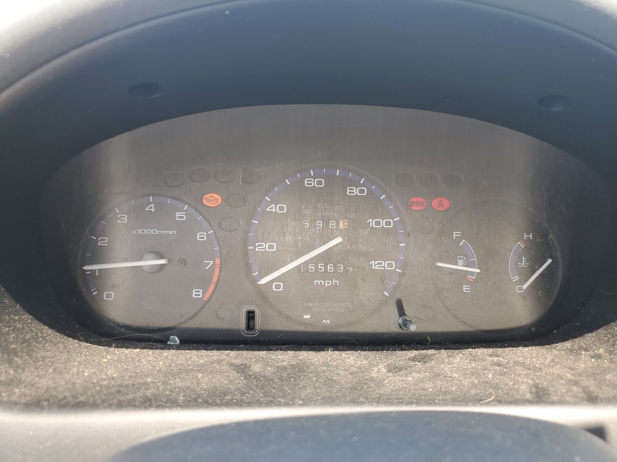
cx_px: 308
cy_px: 231
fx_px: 463
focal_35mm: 26
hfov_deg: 67.3
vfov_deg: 53.1
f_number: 1.5
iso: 50
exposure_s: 1/294
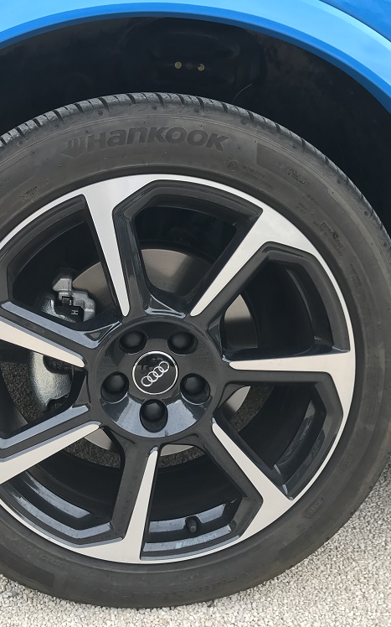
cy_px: 314
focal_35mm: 40
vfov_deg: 49.3
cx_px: 166
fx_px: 683
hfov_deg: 31.9
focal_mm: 3.99
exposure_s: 1/117
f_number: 1.8
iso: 20
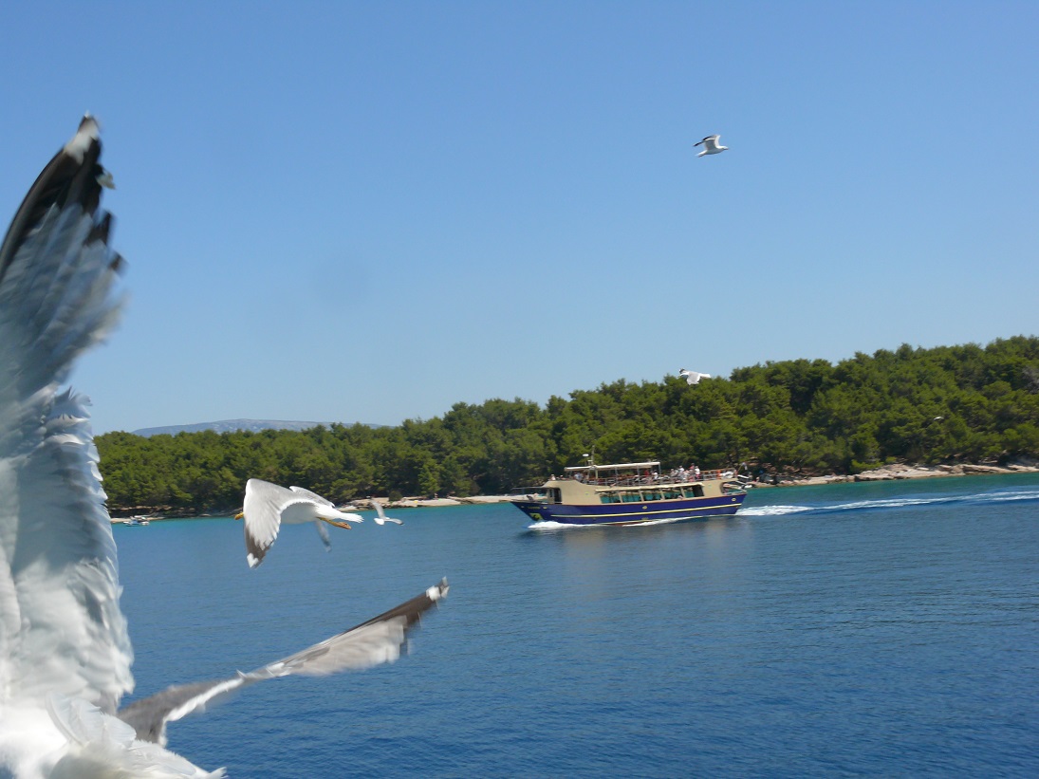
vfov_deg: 32.9
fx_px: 1321
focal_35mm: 44
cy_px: 390
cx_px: 520
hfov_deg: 43.0
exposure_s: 1/500
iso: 100
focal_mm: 9.4
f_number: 6.3
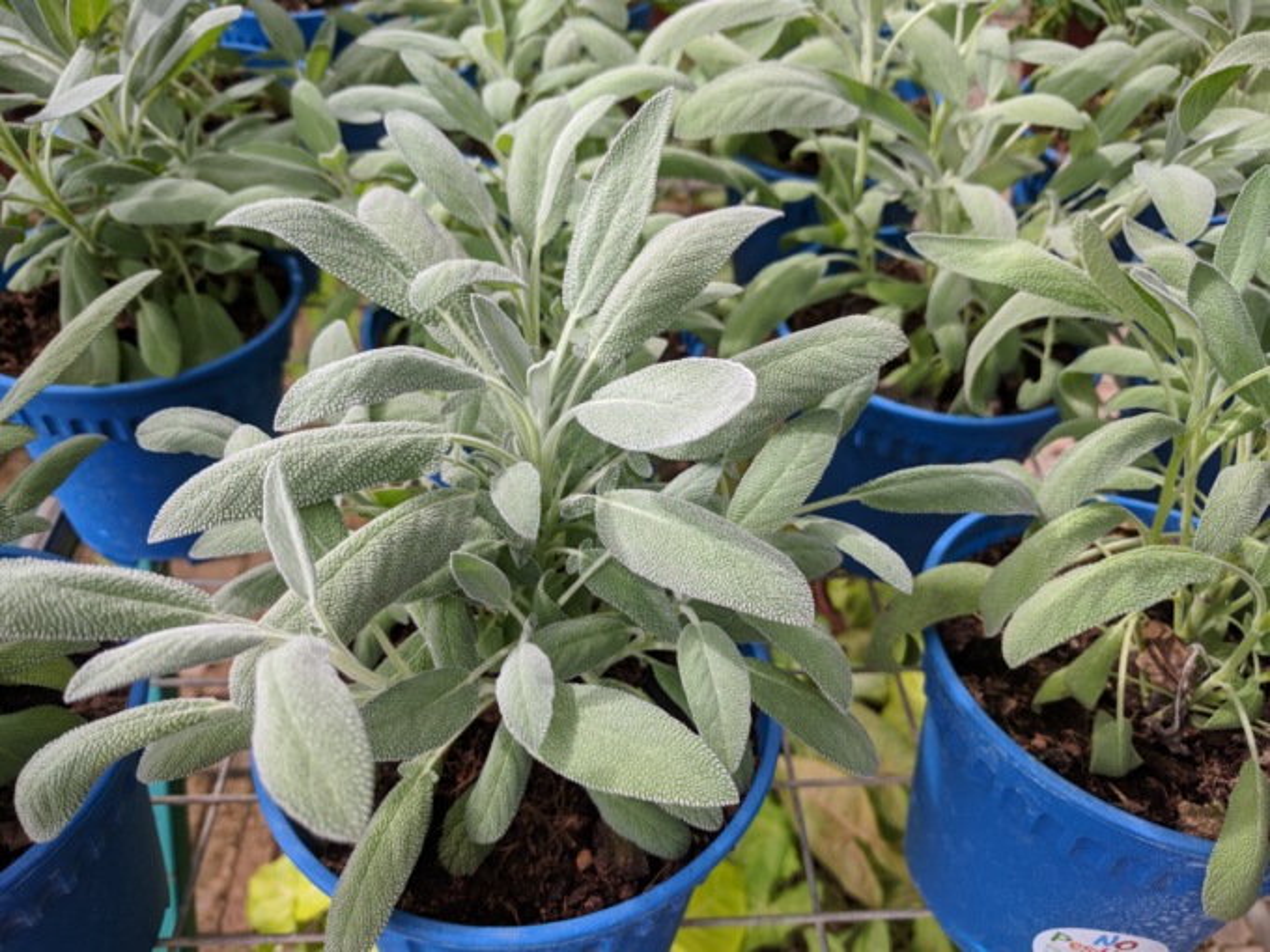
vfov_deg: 53.1
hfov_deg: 67.3
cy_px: 476
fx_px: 954
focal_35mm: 26
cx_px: 635
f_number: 2
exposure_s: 1/339
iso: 60
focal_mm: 4.7
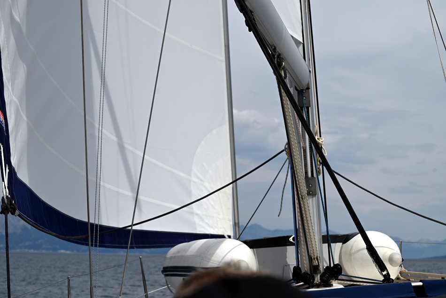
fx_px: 991
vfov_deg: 17.1
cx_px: 223
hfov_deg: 25.4
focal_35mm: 80
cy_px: 149
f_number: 8
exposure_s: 1/1000
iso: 100
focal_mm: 80
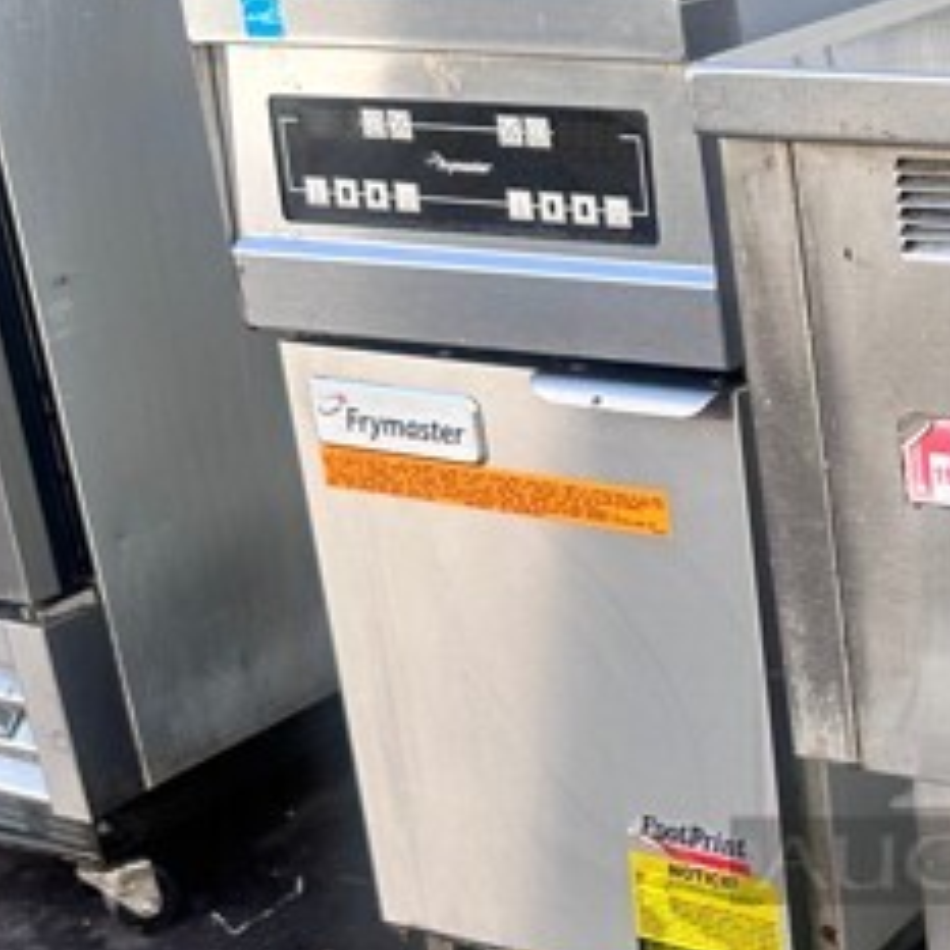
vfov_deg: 23.2
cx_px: 1186
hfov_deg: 21.4
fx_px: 2298
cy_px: 691
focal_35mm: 74
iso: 80
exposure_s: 1/724
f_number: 1.78
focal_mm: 6.86
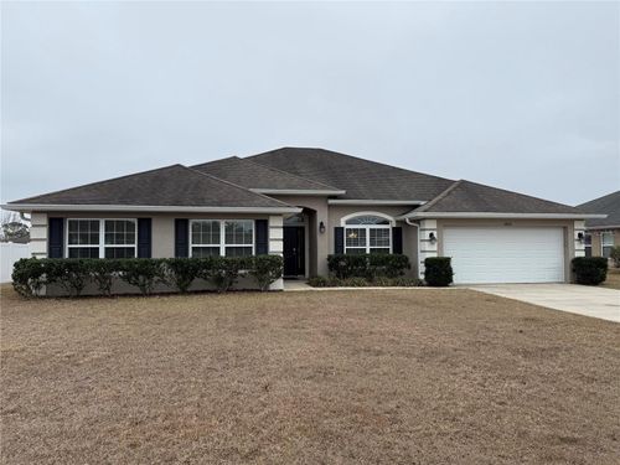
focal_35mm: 24
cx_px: 310
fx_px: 430
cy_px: 232
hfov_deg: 71.6
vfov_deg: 56.8
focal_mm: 6.76
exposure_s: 1/2232
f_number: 1.78
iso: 80
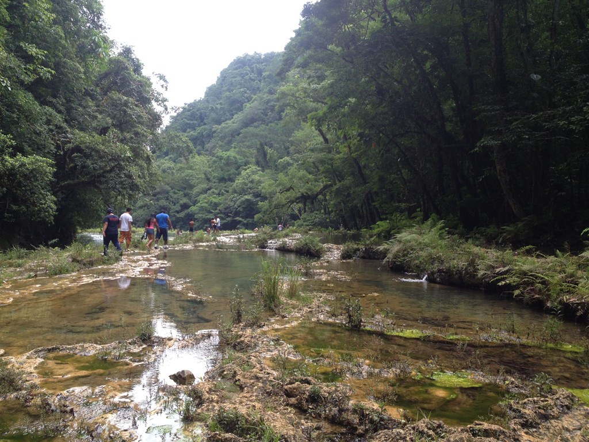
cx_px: 294
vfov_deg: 40.7
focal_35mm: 35
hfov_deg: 52.6
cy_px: 221
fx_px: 596
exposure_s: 1/329
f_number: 2.4
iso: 50
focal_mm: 4.28
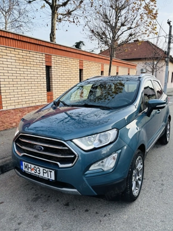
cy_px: 114
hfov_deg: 51.4
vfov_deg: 65.3
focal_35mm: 27
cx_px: 89
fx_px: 180
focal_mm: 5.96
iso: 40
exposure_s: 1/205
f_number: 1.6
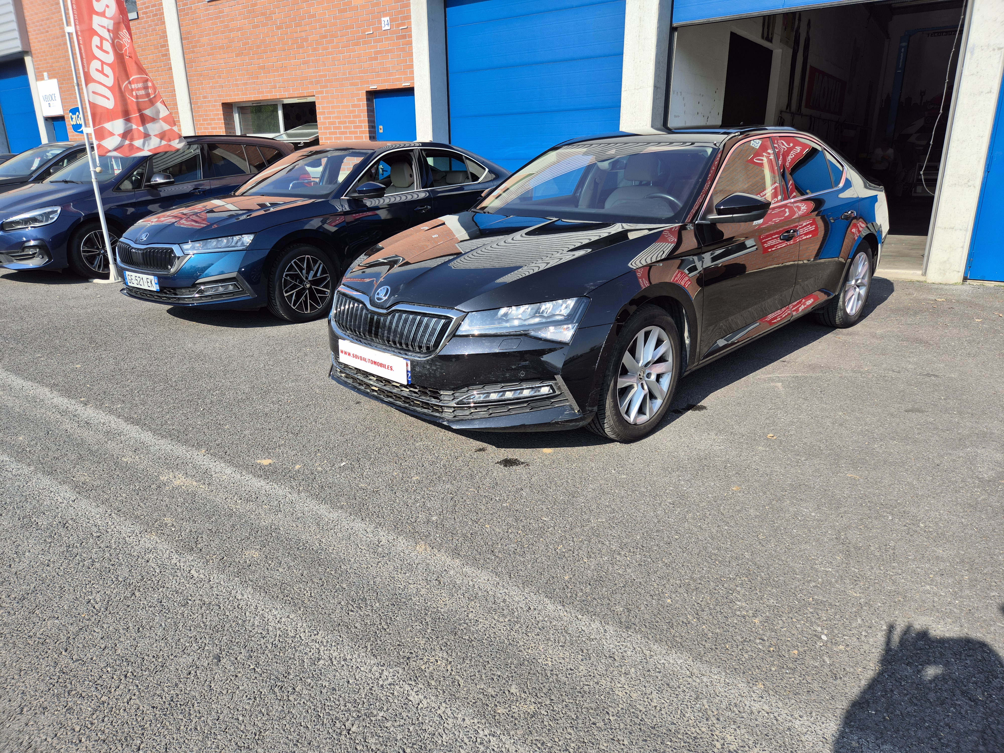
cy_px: 376
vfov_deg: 58.9
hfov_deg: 73.9
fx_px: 667
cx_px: 502
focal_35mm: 23
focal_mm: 5.4
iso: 25
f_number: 1.8
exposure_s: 1/1244
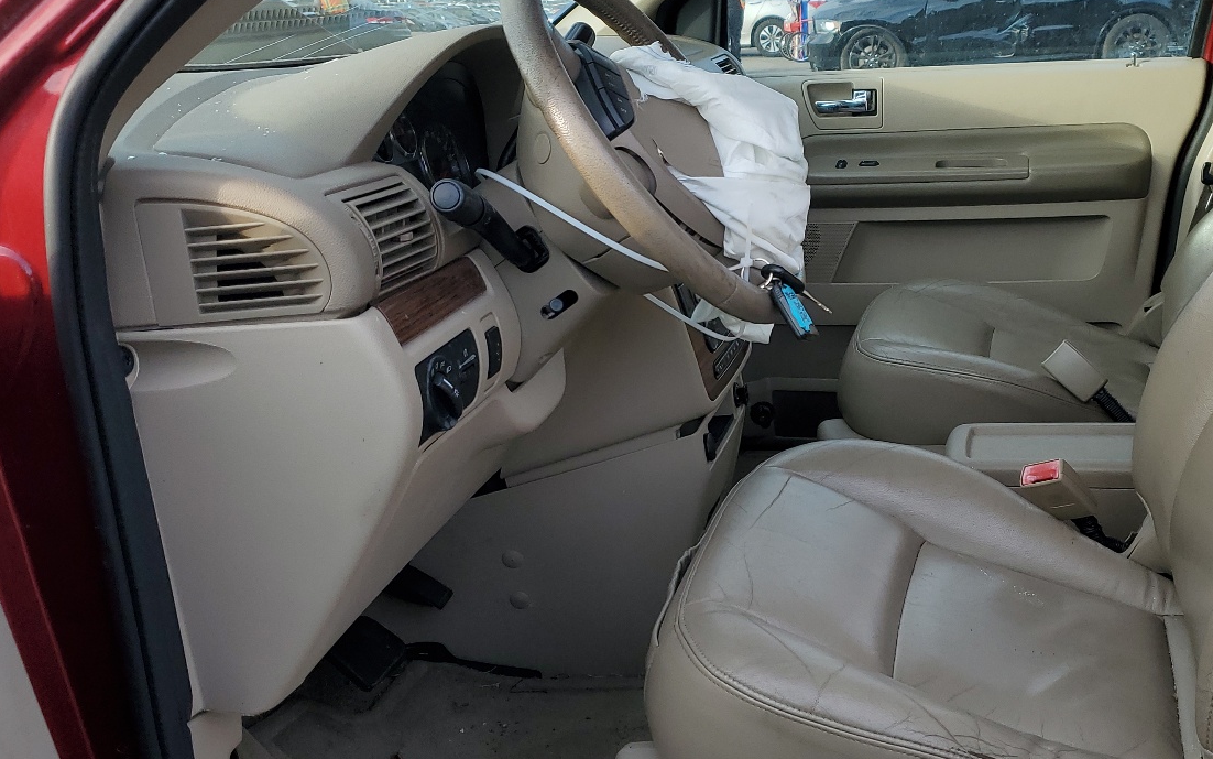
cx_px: 773
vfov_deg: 32.0
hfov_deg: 48.7
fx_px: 1322
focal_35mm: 40
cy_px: 391
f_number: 1.5
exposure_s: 1/500
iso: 50
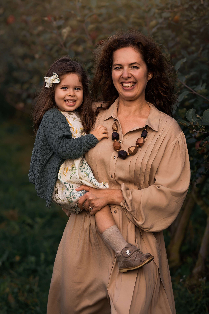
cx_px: 104
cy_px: 157
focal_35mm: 135
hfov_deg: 10.2
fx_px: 1176
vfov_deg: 15.2
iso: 100
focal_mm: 135
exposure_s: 1/640
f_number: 4
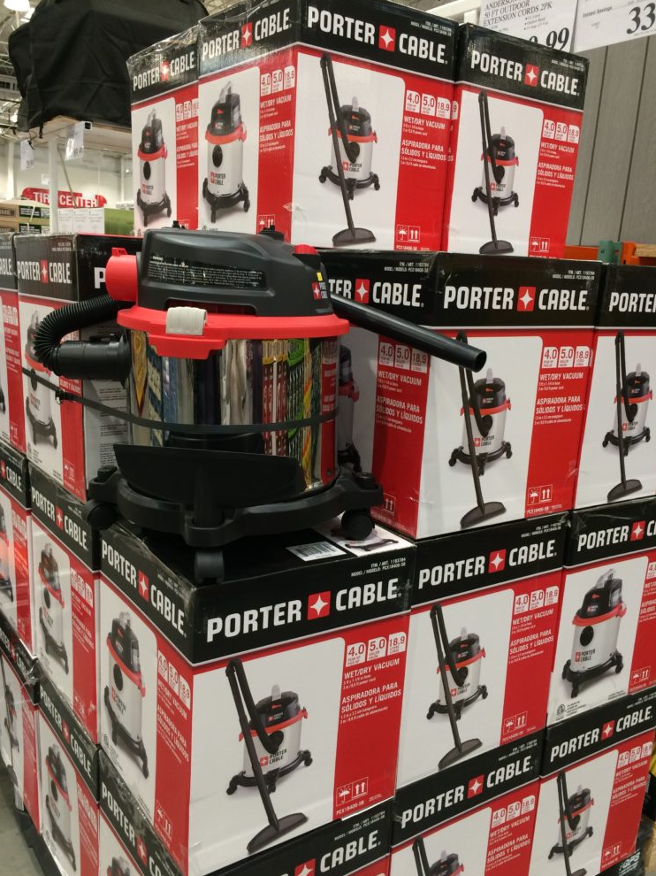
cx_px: 324
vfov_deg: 60.0
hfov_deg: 46.8
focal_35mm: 30
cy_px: 448
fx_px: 758
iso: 80
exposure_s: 1/30
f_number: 2.2
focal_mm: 4.15
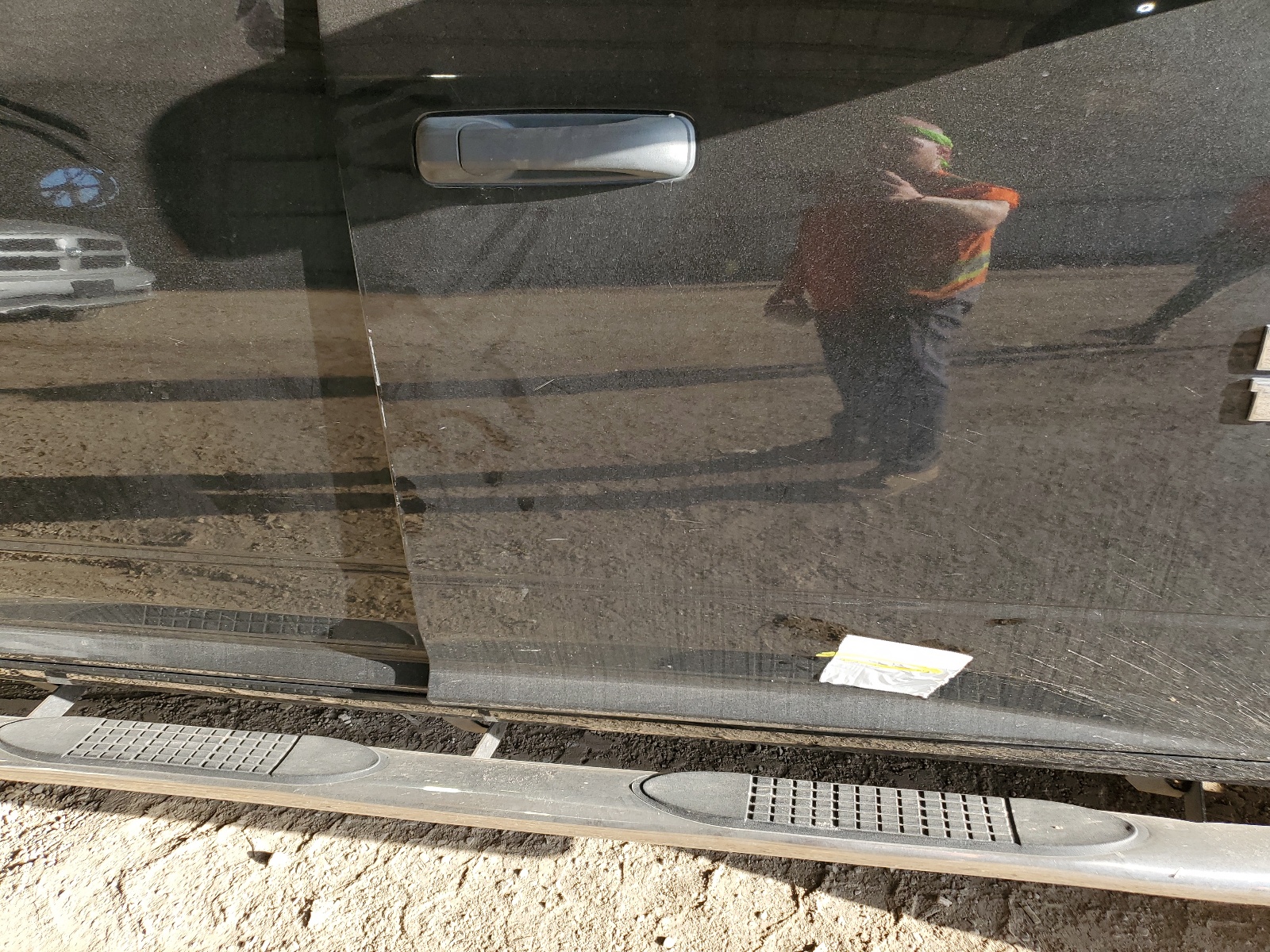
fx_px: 954
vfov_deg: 53.1
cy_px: 476
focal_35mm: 26
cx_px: 635
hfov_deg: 67.3
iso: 50
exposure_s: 1/370
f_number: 1.5
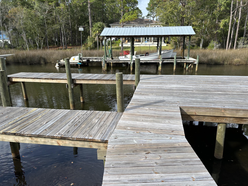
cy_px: 93
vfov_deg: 53.1
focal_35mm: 26
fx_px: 186
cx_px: 124
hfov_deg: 67.3
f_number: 1.6
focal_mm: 5.96
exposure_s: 1/1437
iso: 50
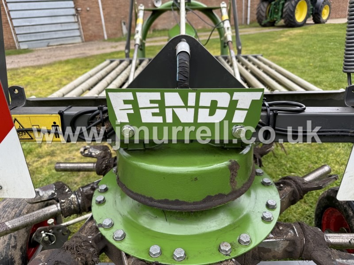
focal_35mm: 24
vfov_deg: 56.8
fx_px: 245
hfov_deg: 71.6
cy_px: 132
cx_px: 177
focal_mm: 6.76
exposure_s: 1/813
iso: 80
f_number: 1.78
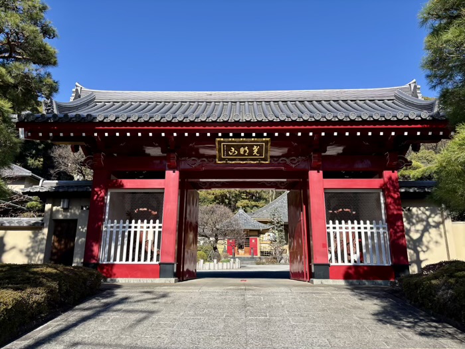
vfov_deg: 53.1
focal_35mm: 26
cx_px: 232
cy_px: 174
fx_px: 349
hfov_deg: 67.3
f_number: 1.6
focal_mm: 5.96
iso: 50
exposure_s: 1/2024
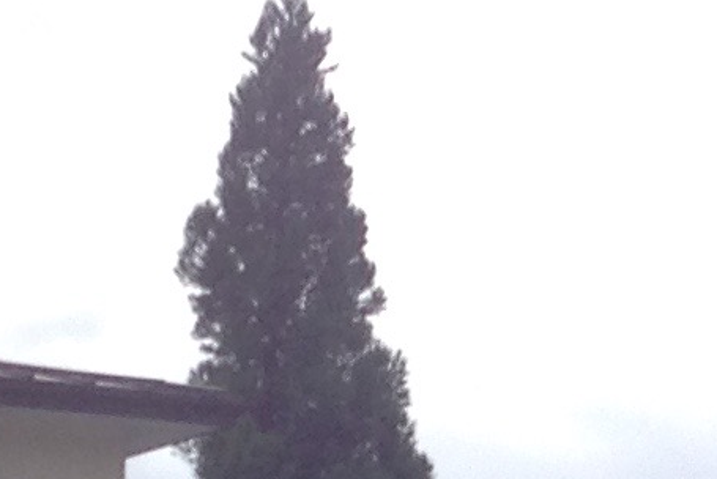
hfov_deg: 8.3
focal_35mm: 246
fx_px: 4902
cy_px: 810
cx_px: 938
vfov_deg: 5.5
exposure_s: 1/1004
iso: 50
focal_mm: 4.12
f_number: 2.4
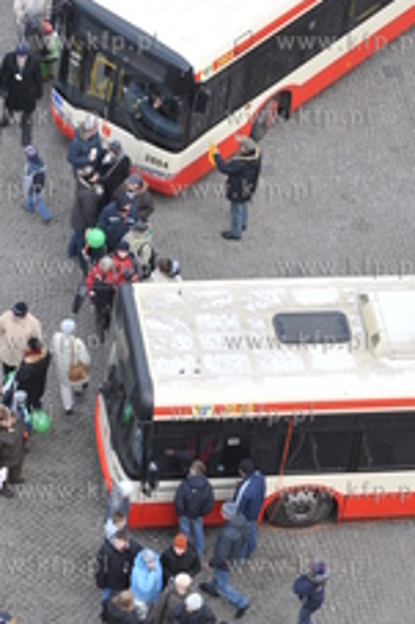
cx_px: 261
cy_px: 487
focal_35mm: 180
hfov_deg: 7.6
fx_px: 3117
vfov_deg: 11.4
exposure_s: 1/250
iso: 640
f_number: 8
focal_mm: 102
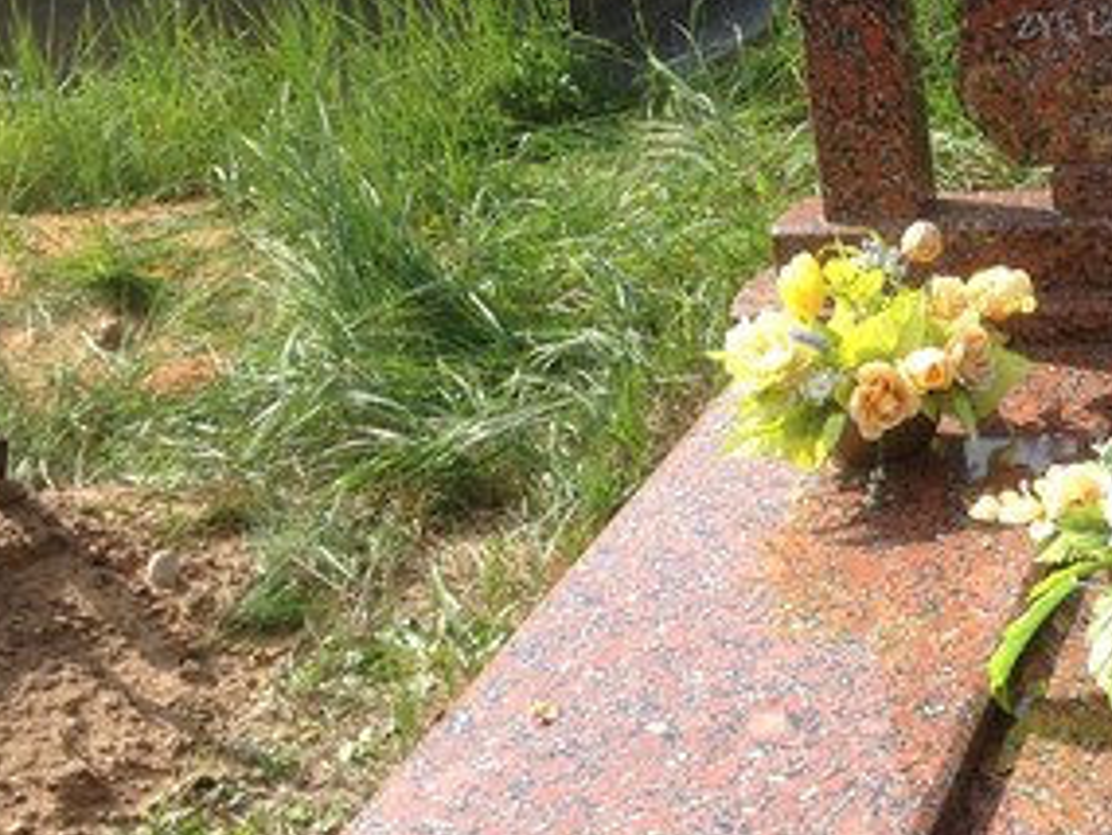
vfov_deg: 19.9
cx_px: 944
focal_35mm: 74
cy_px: 351
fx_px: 2378
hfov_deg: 25.7
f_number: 2.4
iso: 50
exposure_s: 1/809
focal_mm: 4.12
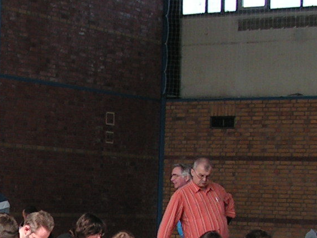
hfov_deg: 14.9
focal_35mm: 130
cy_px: 263
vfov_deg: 11.2
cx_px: 2
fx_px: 1190
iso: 64
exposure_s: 1/100
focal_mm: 6
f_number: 3.2
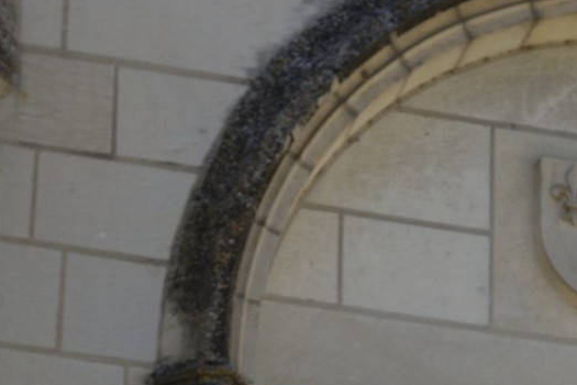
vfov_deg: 6.5
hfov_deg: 10.0
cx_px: 418
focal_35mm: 206
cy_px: 815
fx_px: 3294
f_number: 8.5
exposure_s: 1/125
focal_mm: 45
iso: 100
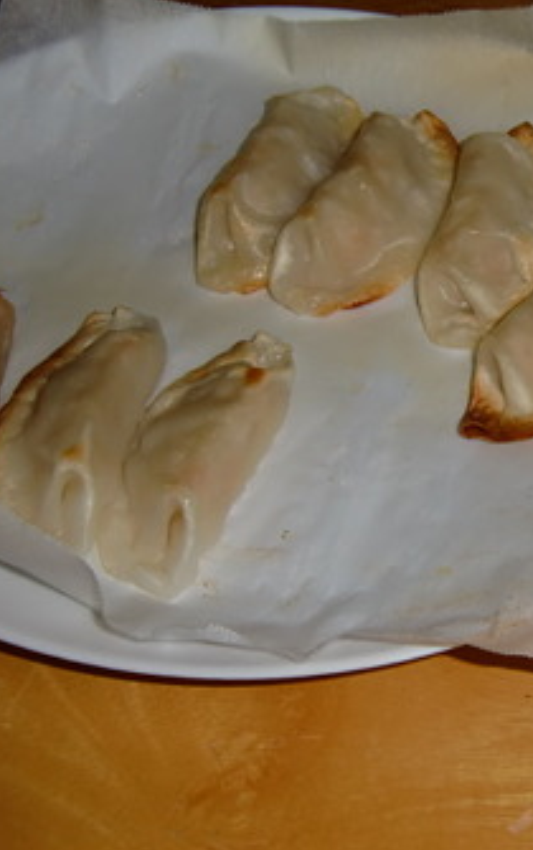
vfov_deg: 35.7
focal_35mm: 57
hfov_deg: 21.9
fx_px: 1322
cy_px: 426
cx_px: 544
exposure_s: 1/25
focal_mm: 7.1
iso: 64
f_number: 3.8
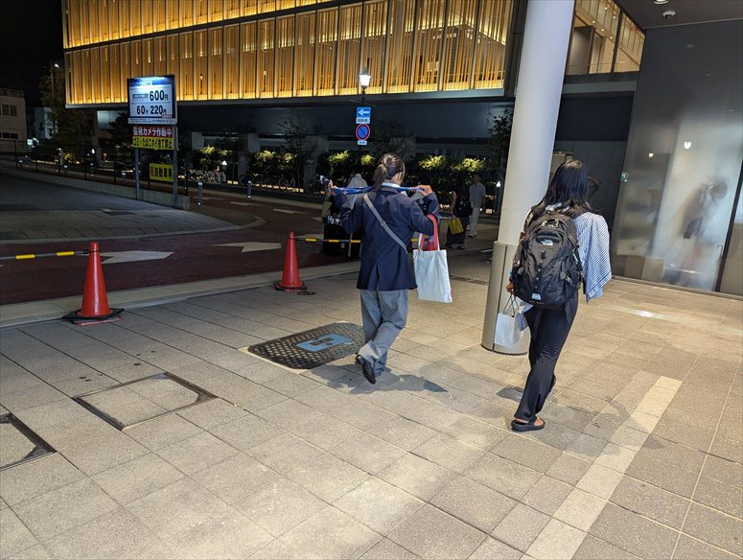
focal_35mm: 24
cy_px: 280
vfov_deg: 57.0
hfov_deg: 71.5
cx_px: 372
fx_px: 516
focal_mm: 6.81
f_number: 1.85
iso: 509
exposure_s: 1/120
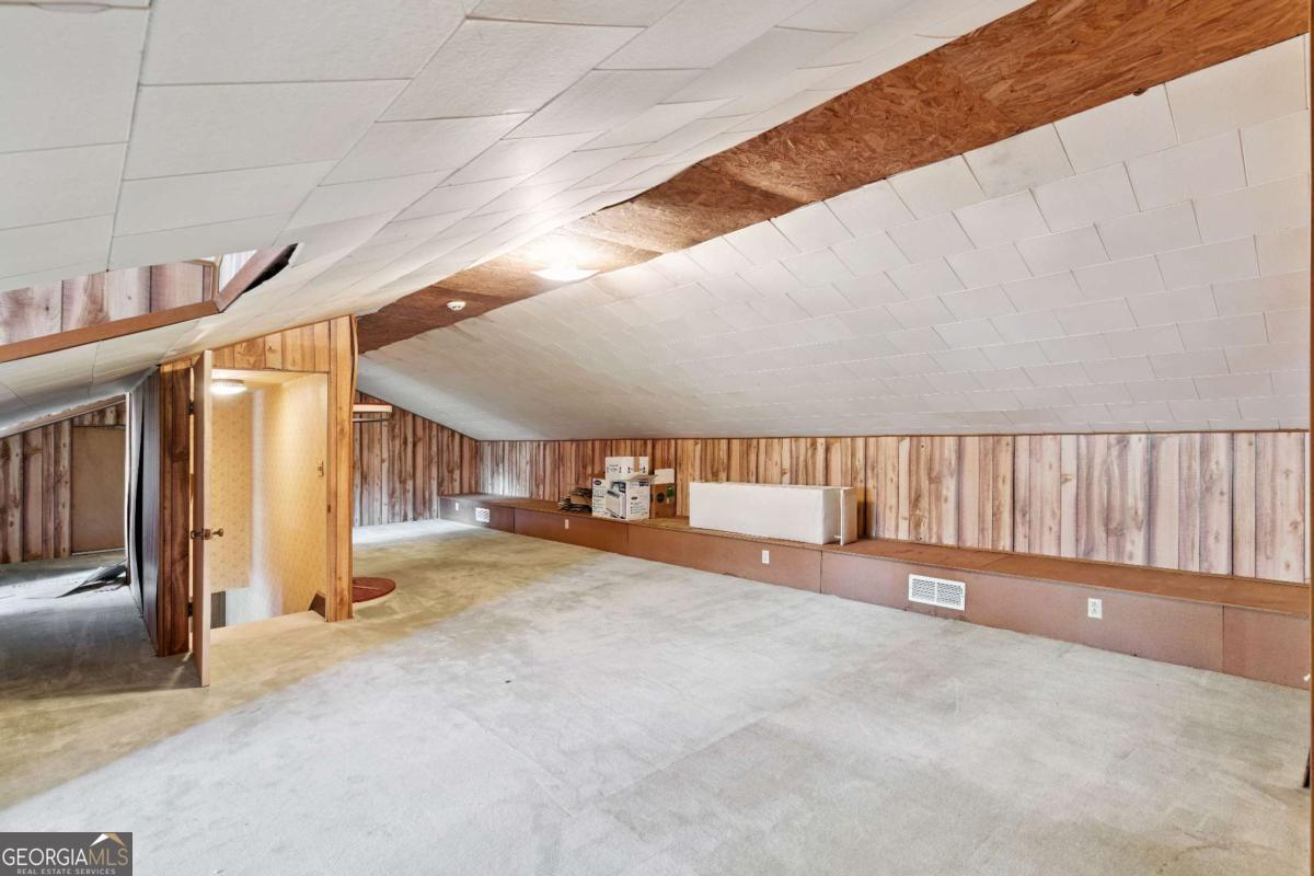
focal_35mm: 17
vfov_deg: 70.4
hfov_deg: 93.3
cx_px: 657
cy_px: 438
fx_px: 620
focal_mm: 17
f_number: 8
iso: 250
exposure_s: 4
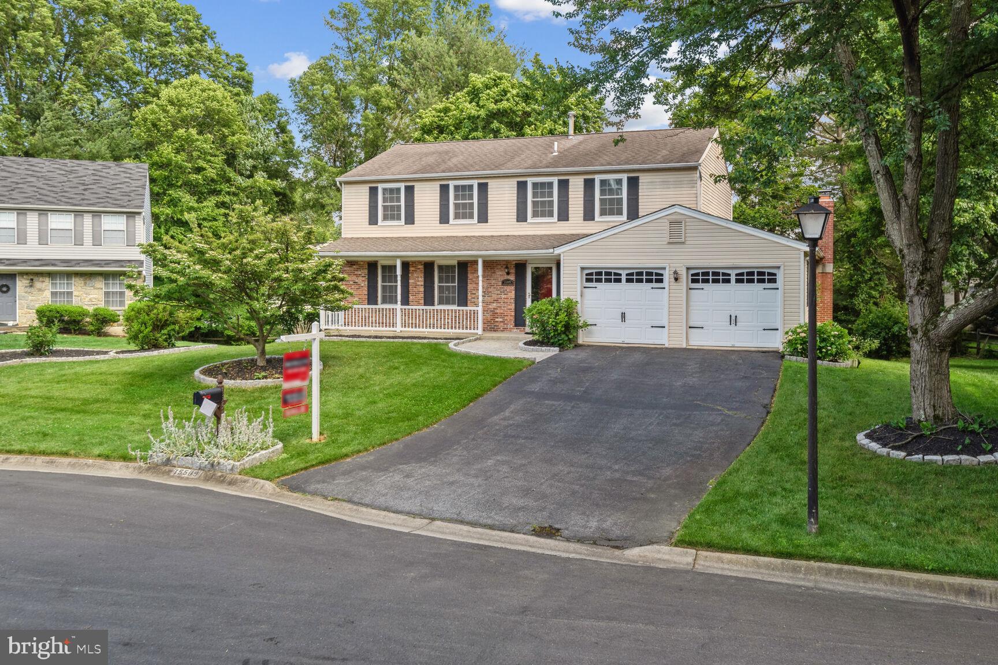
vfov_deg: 43.6
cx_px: 499
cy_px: 332
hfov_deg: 61.9
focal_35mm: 30
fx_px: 832
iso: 400
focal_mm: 30
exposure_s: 1/100
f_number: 8
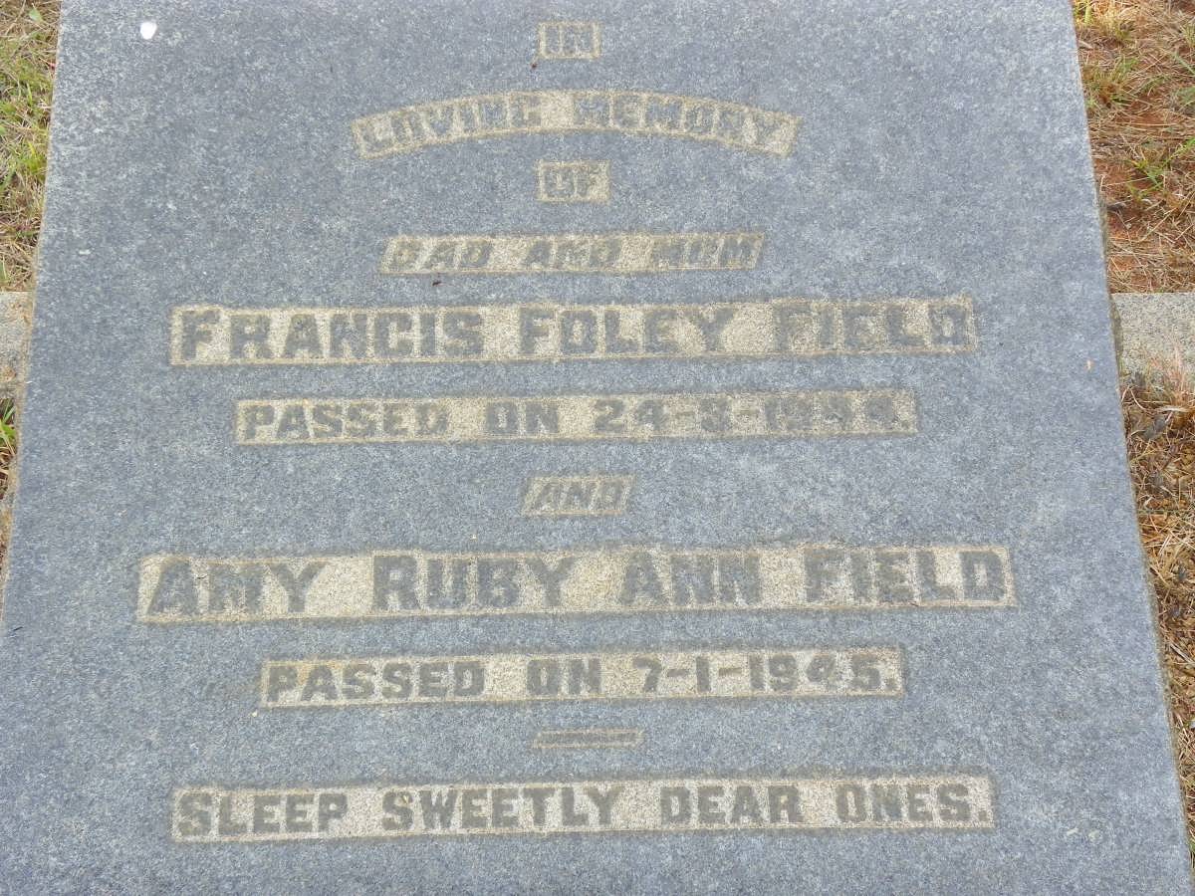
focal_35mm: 71
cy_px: 448
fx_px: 2451
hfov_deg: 27.4
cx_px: 598
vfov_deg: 20.7
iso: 80
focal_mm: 12.6
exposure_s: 1/40
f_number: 3.5
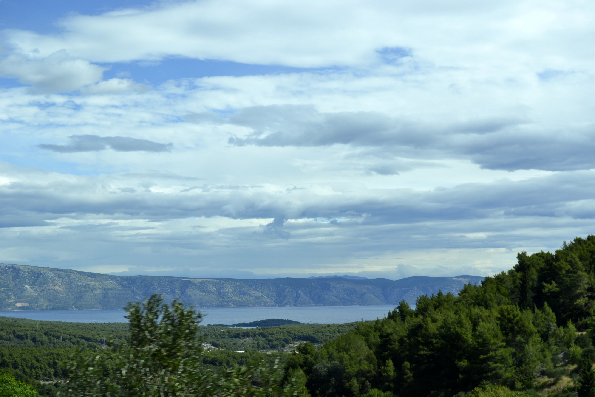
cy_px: 198
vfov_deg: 22.6
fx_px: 992
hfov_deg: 33.4
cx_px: 298
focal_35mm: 60
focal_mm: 40
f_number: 8
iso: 100
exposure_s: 1/250
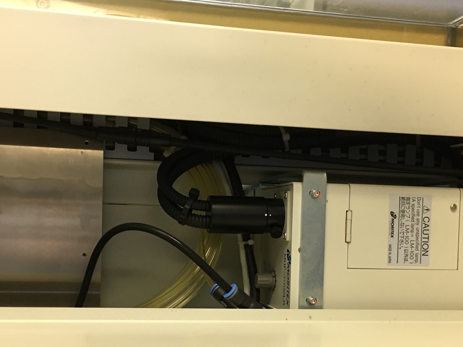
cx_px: 232
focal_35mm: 49
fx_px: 655
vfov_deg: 29.3
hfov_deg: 38.9
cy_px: 250
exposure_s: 1/30
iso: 125
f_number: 2.2
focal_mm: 4.15
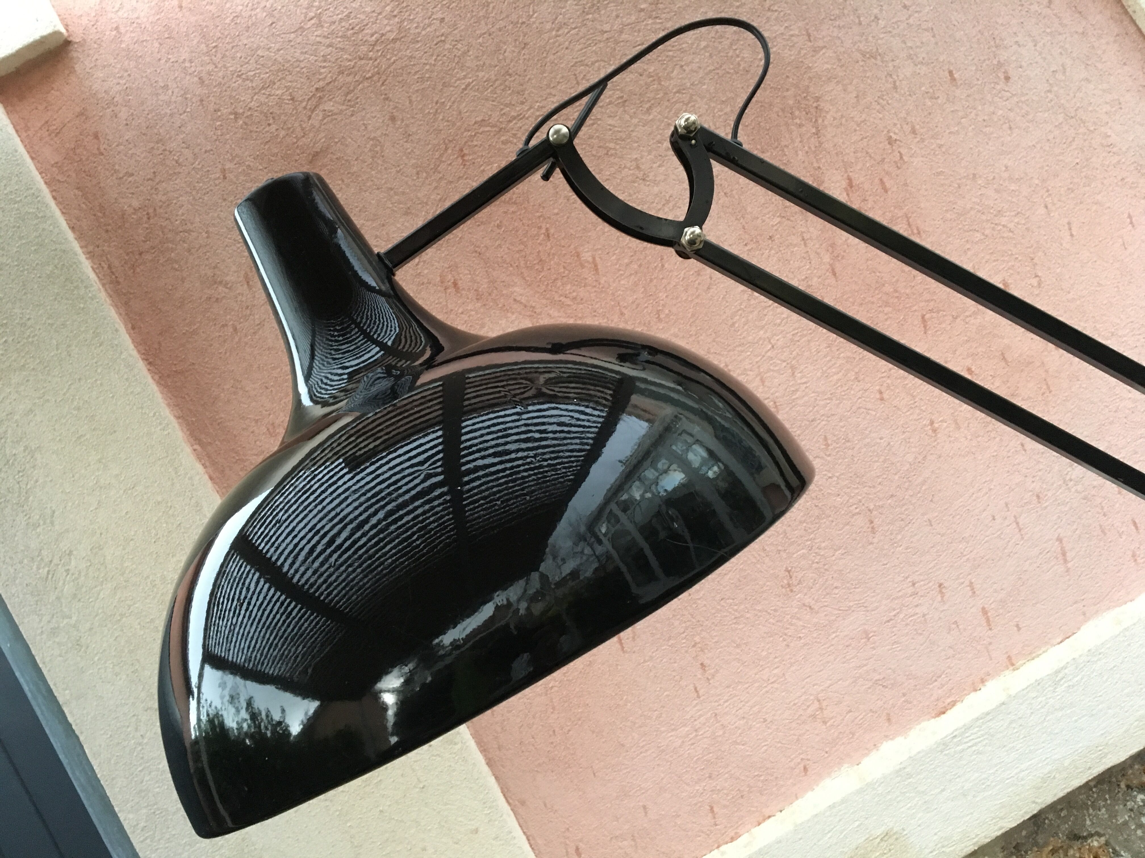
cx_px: 572
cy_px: 429
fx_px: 959
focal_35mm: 29
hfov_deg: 61.7
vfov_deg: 48.2
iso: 200
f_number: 2.2
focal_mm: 4.15
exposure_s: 1/20
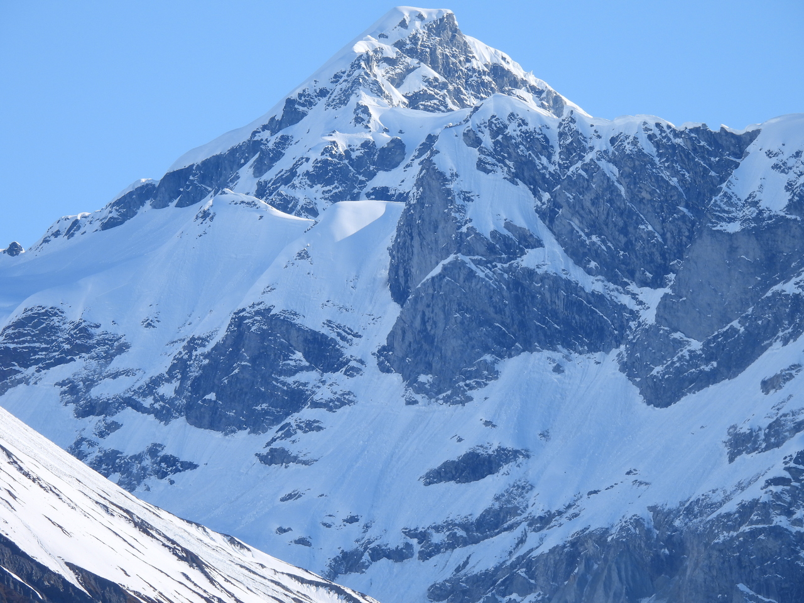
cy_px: 302
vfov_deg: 3.0
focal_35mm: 500
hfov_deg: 4.0
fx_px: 11613
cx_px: 402
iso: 100
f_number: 5
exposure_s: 1/800
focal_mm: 89.2
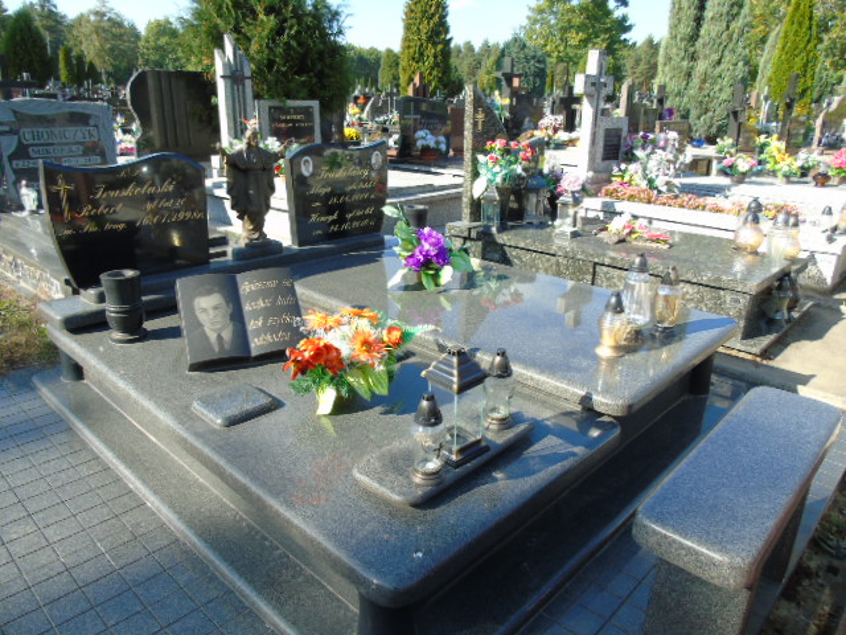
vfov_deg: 54.9
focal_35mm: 25
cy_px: 318
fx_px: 611
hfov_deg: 69.4
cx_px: 423
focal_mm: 4.4
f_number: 3.4
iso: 80
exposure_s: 1/250
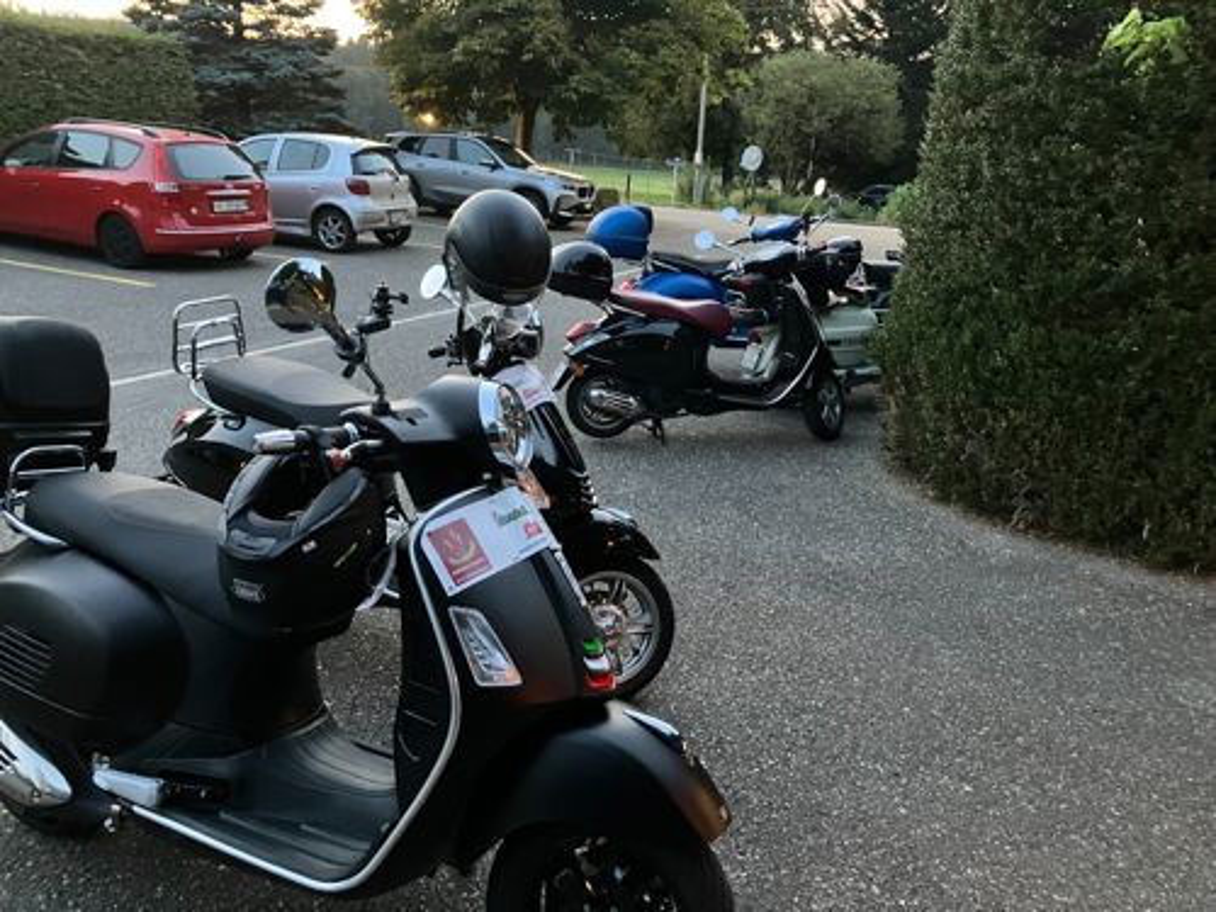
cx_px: 608
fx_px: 984
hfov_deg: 63.4
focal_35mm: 28
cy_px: 456
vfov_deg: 49.7
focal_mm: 3.99
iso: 640
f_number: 1.8
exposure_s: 1/23
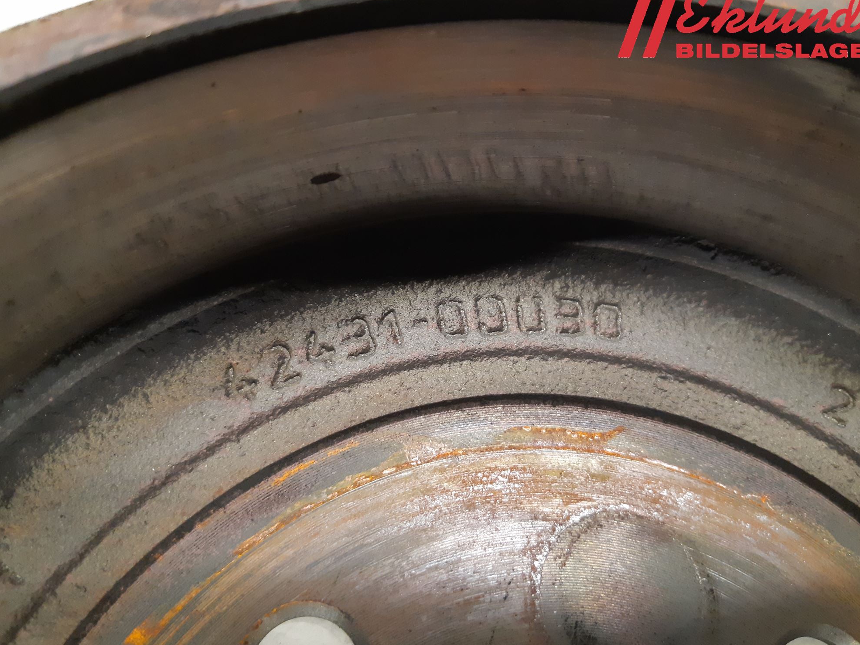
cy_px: 319
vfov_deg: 51.4
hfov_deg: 65.3
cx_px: 439
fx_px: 671
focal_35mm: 27
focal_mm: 3.93
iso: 250
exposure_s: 1/25
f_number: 1.7
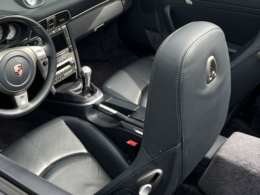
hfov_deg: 36.8
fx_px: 391
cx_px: 128
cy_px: 41
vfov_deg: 27.5
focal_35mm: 52
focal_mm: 5.7
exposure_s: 1/1209
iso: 50
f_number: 1.5
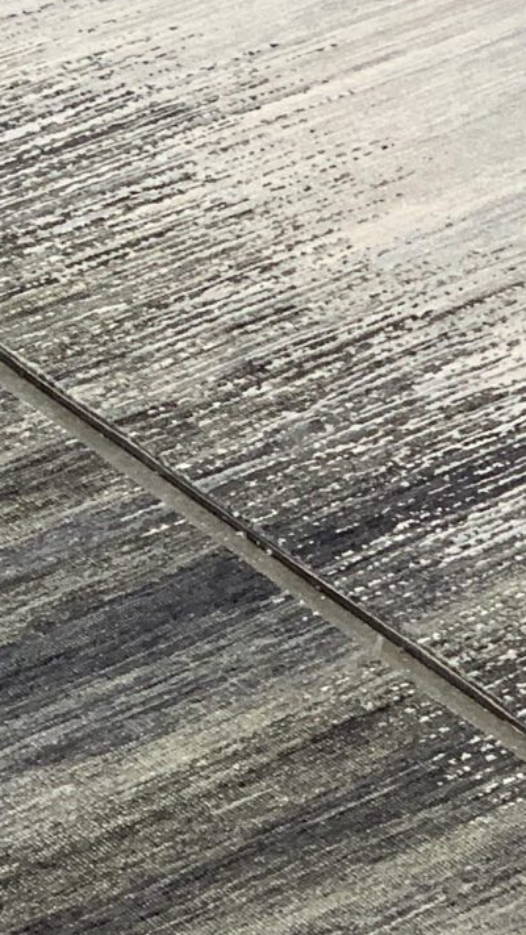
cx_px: 321
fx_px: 5058
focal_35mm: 204
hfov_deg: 6.0
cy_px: 171
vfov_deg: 10.5
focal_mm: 6
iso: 80
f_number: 2.4
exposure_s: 1/60
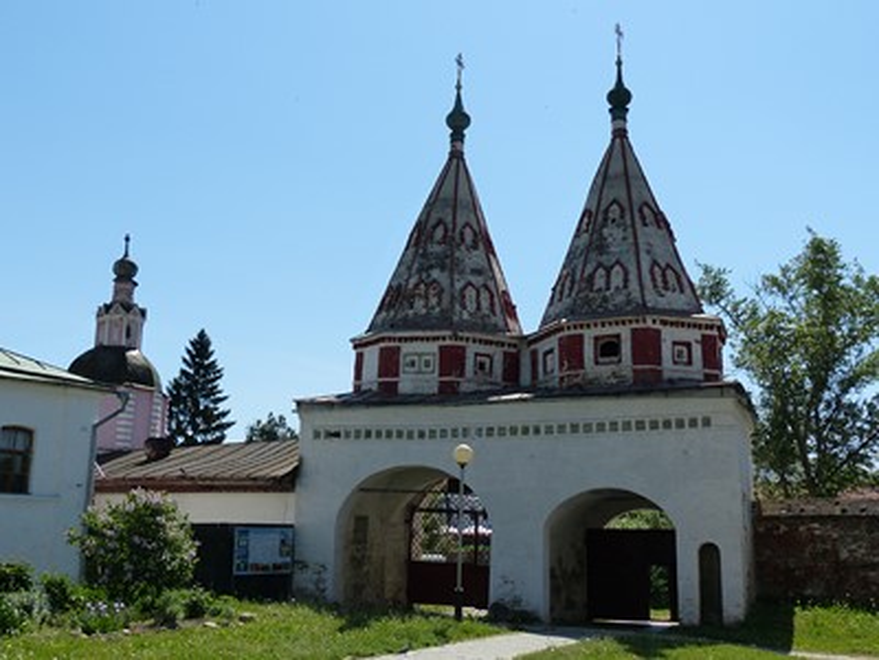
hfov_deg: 49.0
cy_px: 330
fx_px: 965
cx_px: 440
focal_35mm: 38
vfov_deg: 37.7
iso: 160
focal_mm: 6.8
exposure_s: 1/1300
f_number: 4
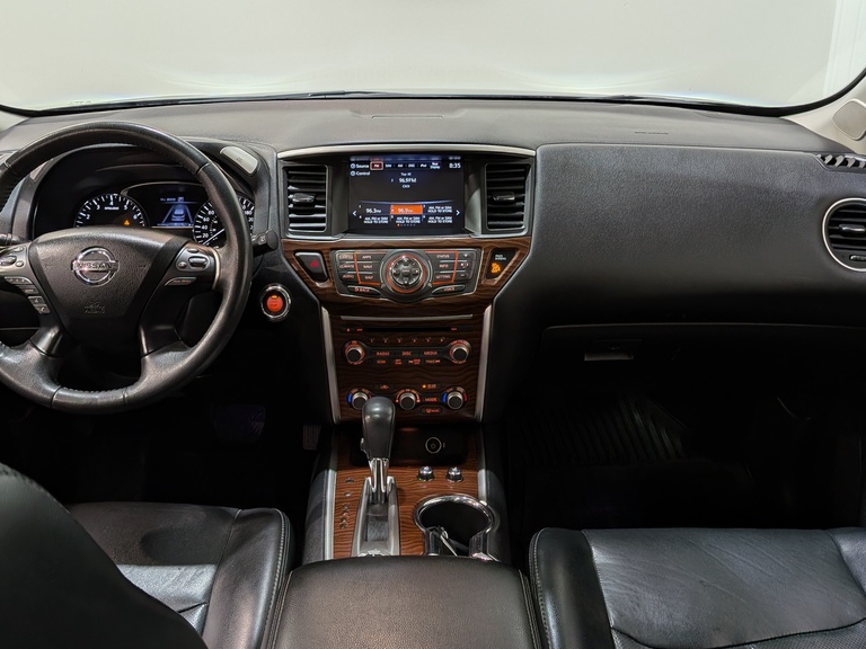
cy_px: 261
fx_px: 801
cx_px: 428
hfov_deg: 56.8
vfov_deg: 43.9
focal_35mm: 32
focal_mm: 4.53
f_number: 1.7
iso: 28
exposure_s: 1/102
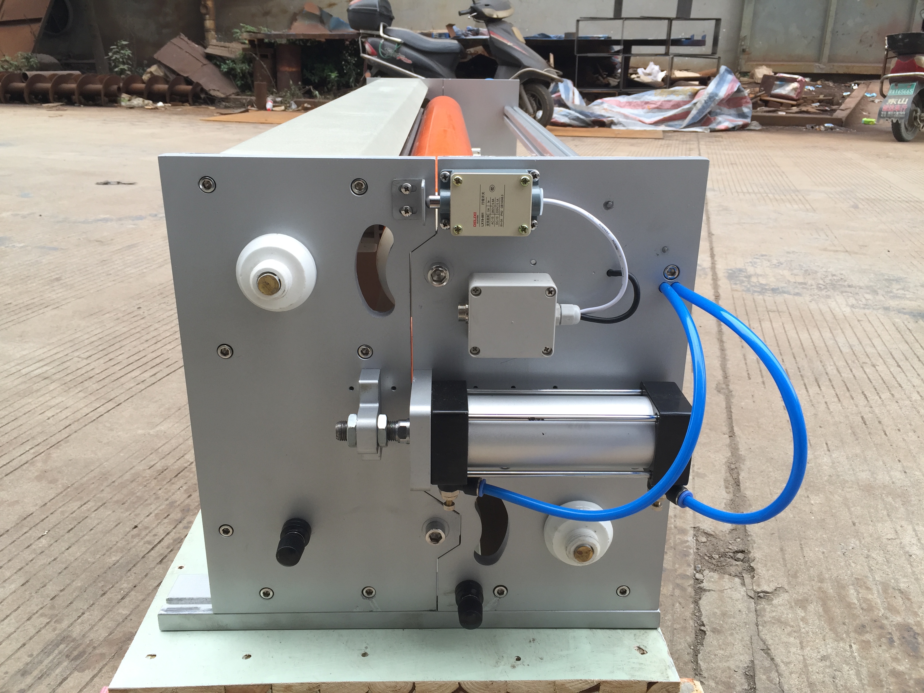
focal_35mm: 29
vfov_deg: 48.2
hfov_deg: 61.7
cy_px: 346
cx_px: 462
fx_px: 774
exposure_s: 1/114
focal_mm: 4.15
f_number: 2.2
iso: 32
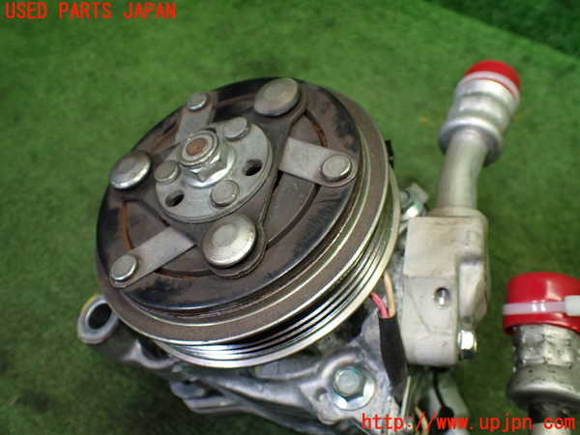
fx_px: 503
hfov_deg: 60.0
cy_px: 218
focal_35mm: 30
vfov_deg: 46.8
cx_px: 290
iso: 400
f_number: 2.3
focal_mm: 5.4
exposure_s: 1/125
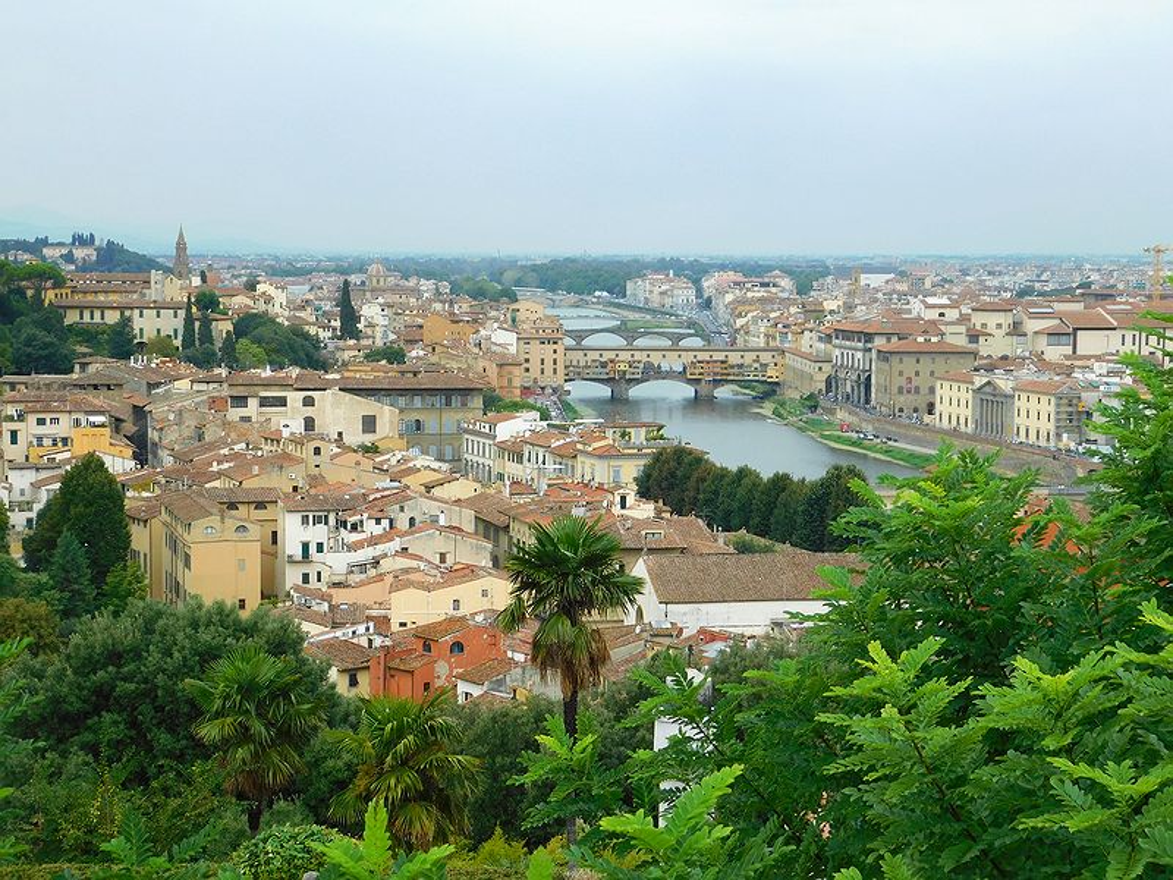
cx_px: 586
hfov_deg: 27.4
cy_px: 440
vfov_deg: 20.7
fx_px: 2406
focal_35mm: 71
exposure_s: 1/320
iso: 125
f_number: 4.3
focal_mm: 12.6
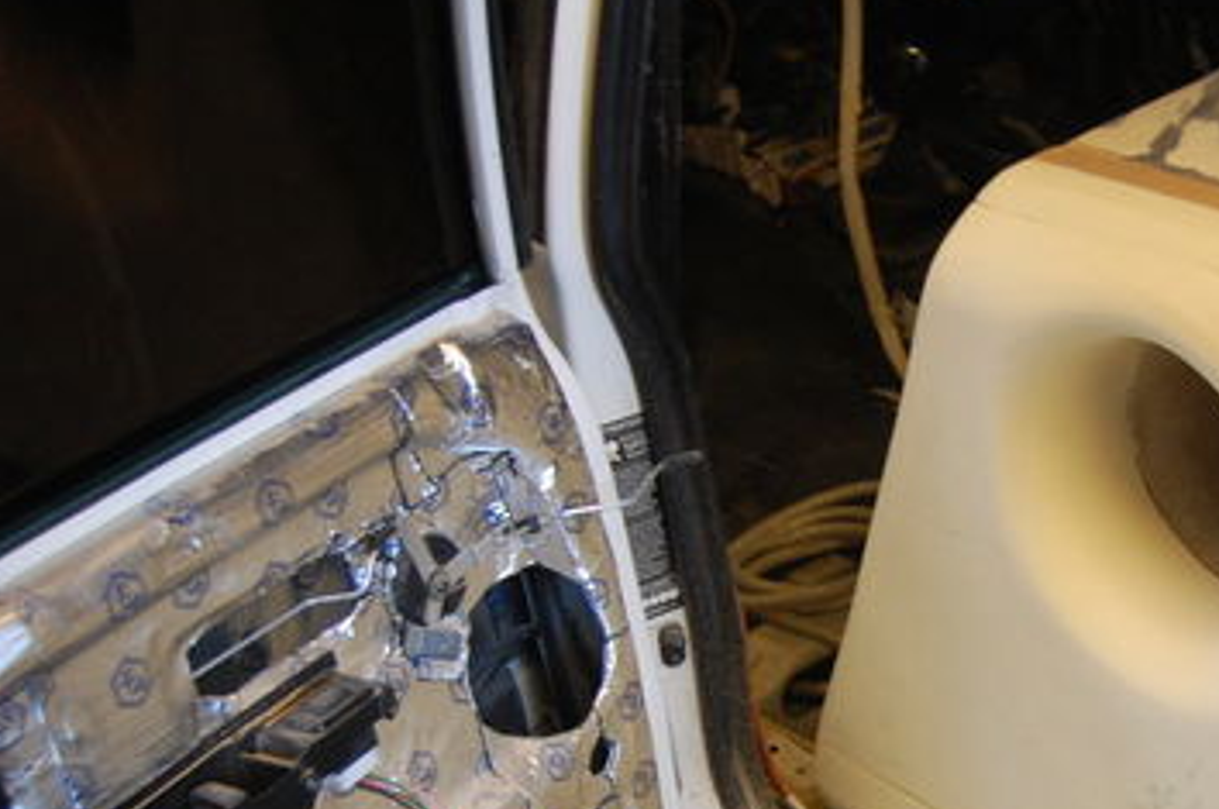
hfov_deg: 30.1
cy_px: 654
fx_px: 2198
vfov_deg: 20.6
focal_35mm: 65
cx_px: 1016
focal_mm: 24
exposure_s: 1/25
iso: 800
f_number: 4
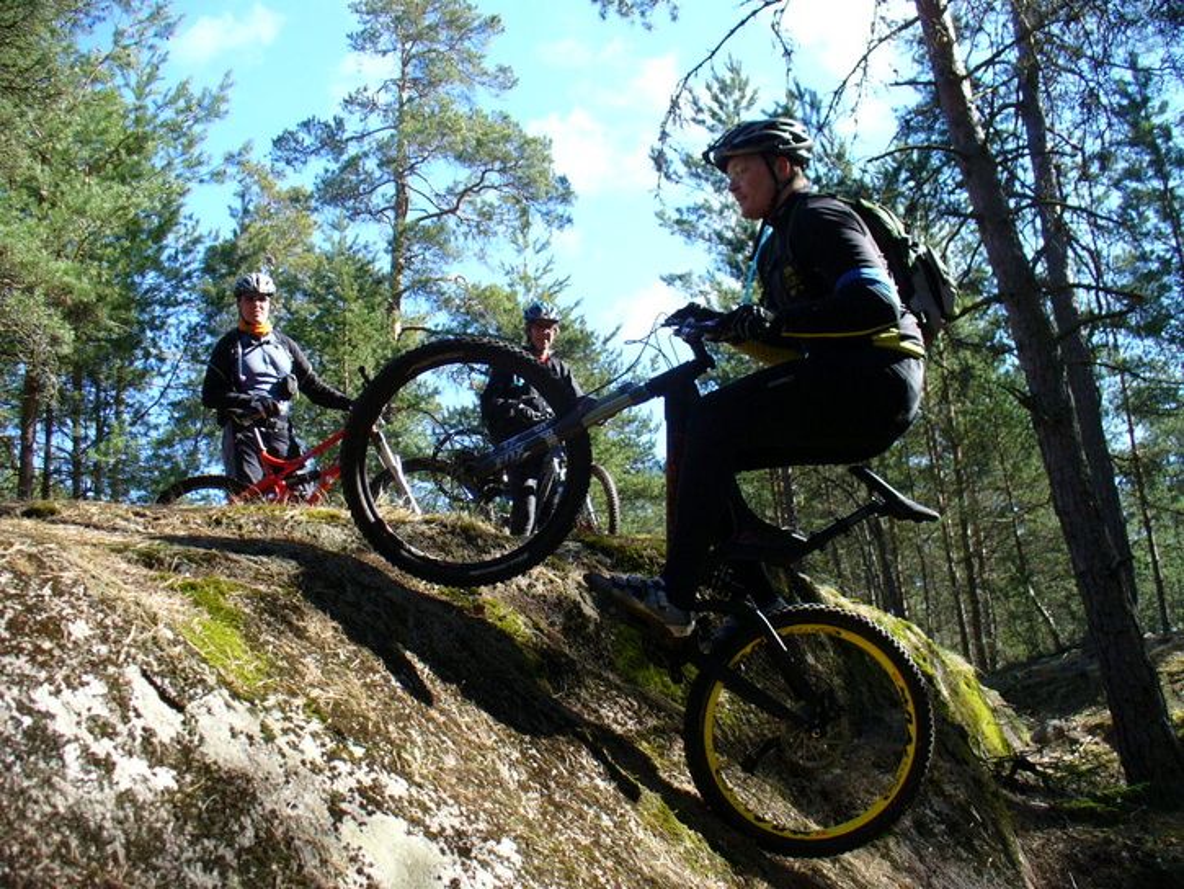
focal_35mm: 37
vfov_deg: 38.7
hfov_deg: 50.1
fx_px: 1266
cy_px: 444
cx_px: 592
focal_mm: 6.1
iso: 100
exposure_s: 1/400
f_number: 2.8
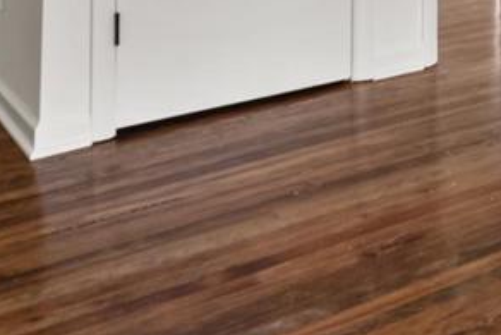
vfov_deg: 15.2
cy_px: -253
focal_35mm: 79
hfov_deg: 21.5
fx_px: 1100
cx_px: 752
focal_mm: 16
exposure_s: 1/2
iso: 800
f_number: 8
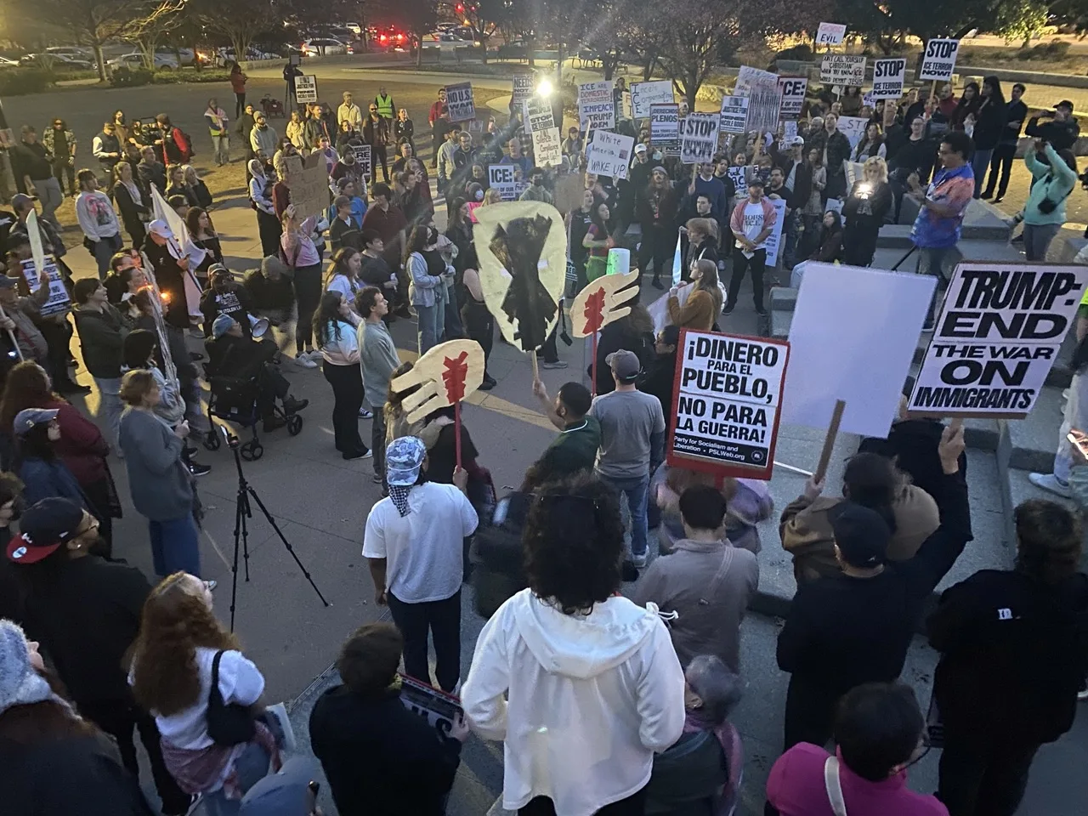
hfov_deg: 67.3
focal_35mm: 26
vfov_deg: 53.1
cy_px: 408
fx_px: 817
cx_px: 544
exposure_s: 1/8
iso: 500
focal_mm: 4.25
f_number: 1.8
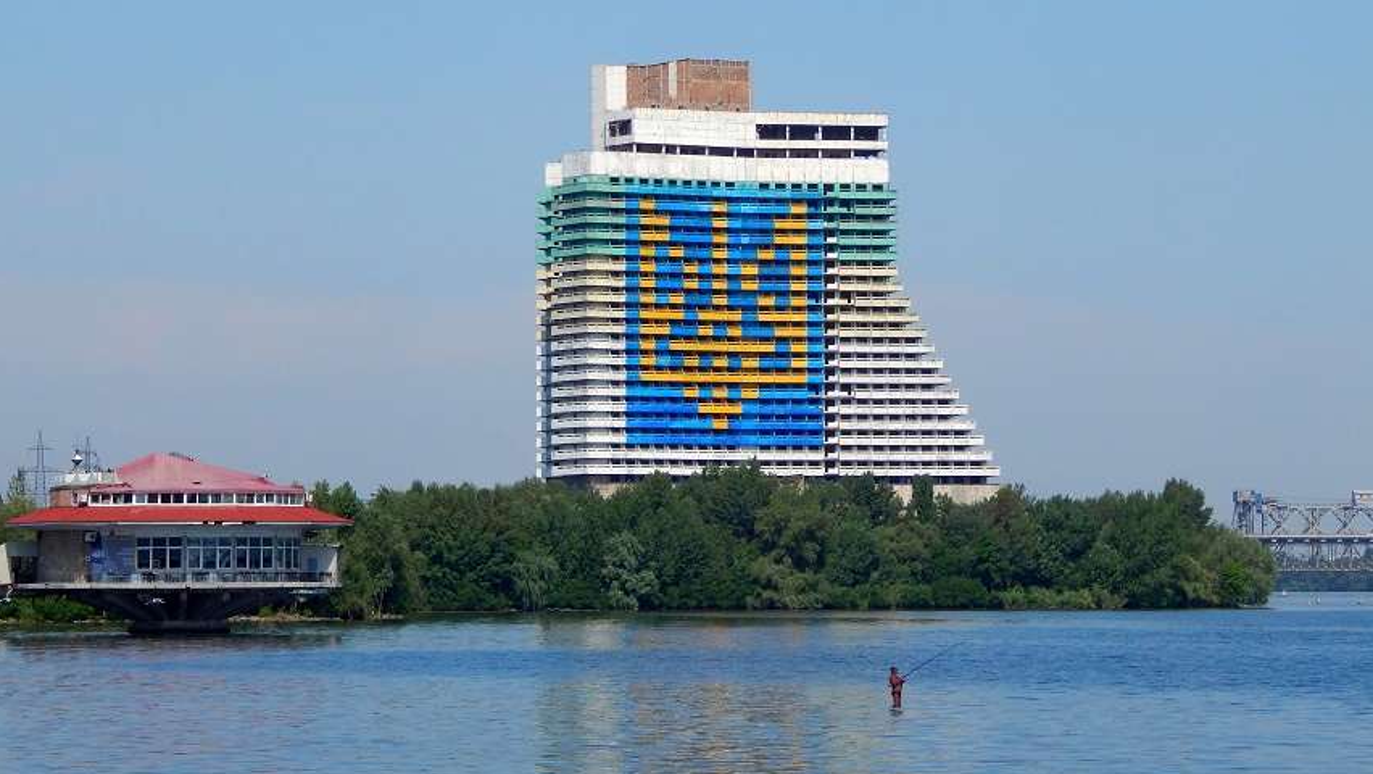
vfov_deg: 8.4
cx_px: 686
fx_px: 5281
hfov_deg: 14.8
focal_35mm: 145
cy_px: 377
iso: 125
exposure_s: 1/1000
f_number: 4.8
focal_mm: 23.4
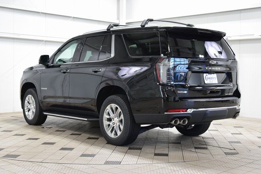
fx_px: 392
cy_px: 87
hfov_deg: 36.9
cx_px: 130
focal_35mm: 54
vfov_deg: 25.1
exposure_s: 1/60
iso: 1600
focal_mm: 36
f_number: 4
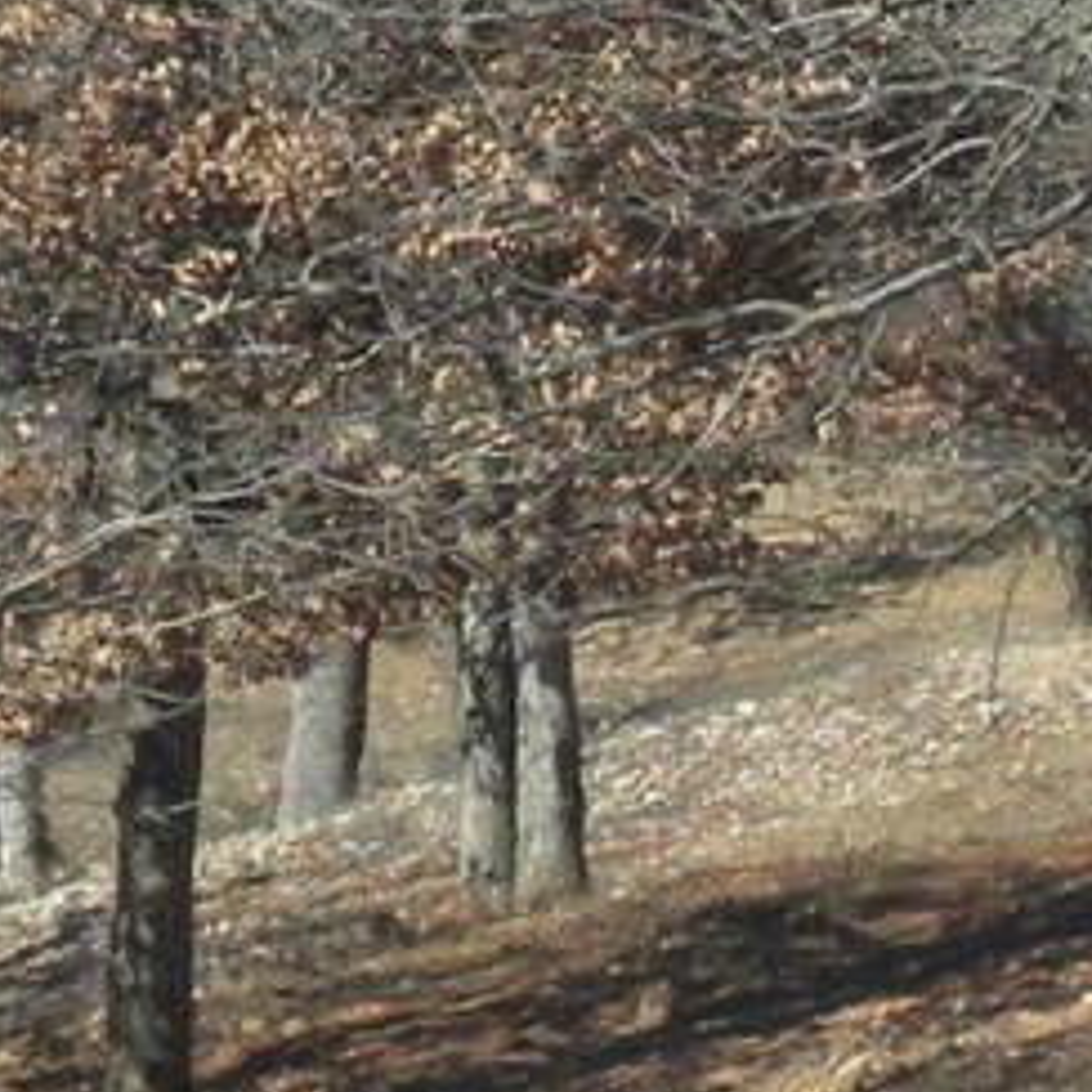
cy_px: 1450
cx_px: 1531
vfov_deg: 4.2
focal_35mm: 418
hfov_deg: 4.2
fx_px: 14919
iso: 133
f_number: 5
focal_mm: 12.7
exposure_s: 1/453
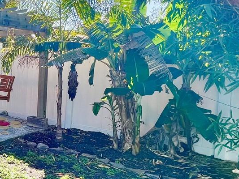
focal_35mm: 39
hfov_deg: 36.4
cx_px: -51
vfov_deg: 36.7
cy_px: 74
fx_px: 269
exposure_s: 1/374
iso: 32
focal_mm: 1.57
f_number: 1.8
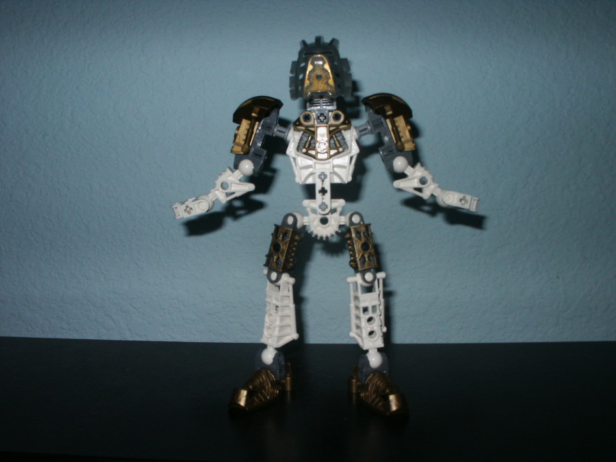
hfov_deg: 52.6
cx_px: 308
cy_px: 231
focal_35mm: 35
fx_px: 623
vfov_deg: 40.7
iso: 200
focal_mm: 7.18
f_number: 6.7
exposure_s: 1/45
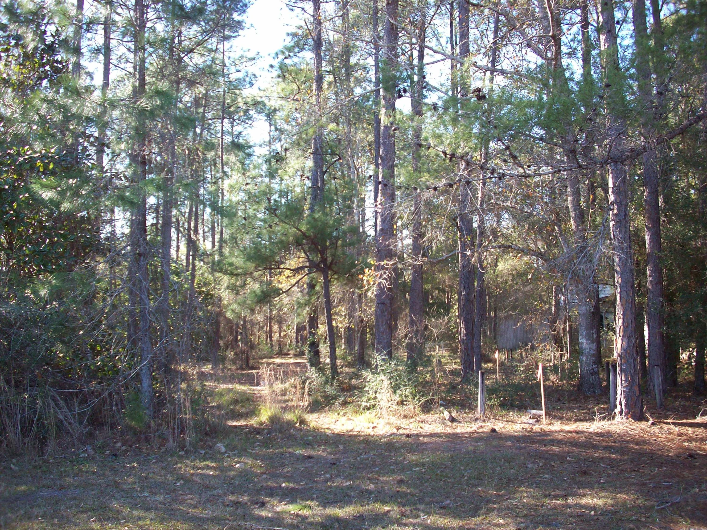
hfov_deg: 50.1
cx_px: 354
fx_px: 756
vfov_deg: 38.7
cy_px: 265
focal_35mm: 37
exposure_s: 1/102
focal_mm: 6.2
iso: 80
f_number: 2.8
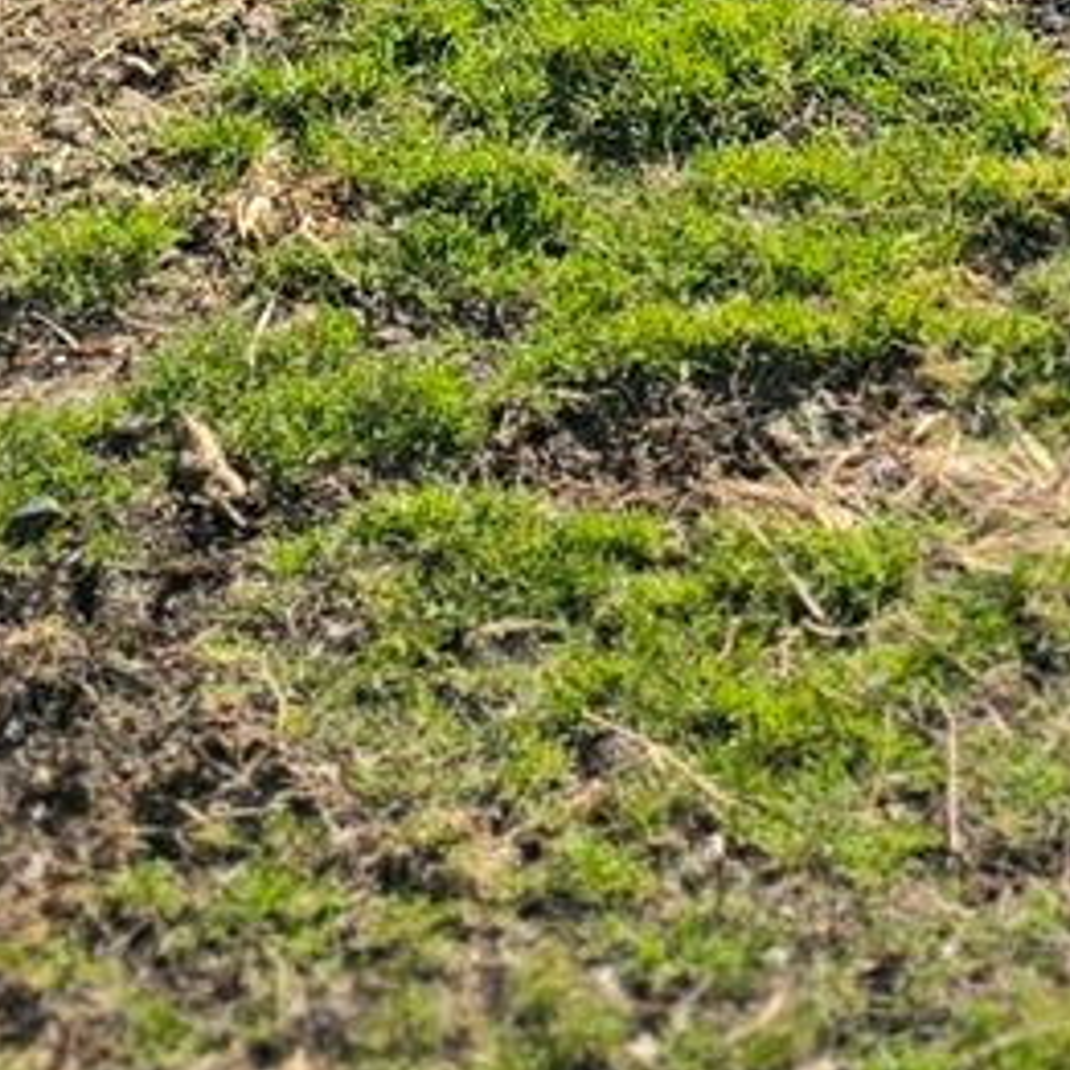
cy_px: -1570
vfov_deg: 9.3
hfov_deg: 10.4
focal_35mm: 166
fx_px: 5805
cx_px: 1187
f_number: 1.7
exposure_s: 1/10000
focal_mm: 6.3
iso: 80
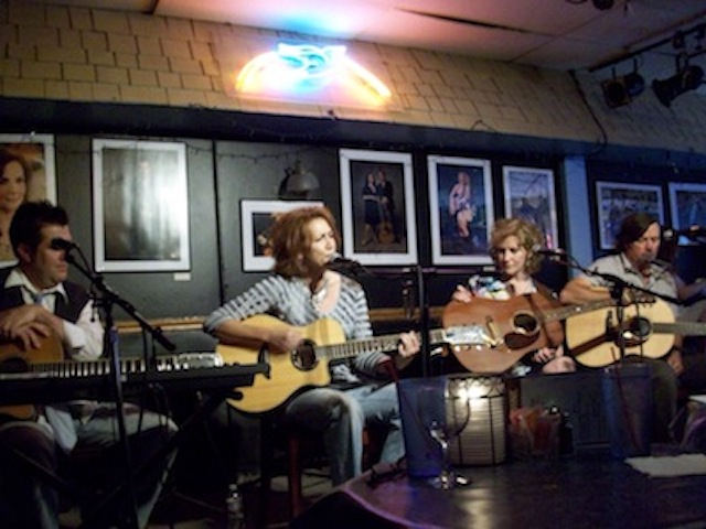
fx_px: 693
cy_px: 264
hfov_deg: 54.0
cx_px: 353
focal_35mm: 34
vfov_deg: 41.8
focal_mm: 5.7
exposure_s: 1/8
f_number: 2.8
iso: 320
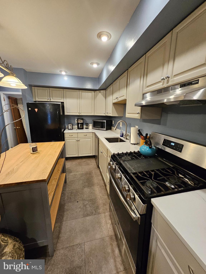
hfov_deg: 89.9
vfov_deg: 106.2
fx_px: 103
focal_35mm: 13
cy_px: 137
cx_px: 103
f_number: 2.2
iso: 320
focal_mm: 1.74
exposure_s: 1/40
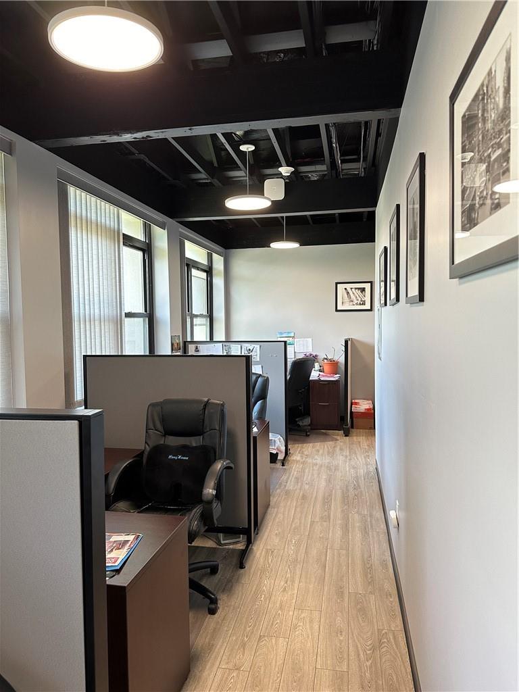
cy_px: 346
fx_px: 480
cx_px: 260
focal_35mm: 24
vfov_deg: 71.6
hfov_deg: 56.8
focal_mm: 6.86
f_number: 1.78
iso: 200
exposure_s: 1/120
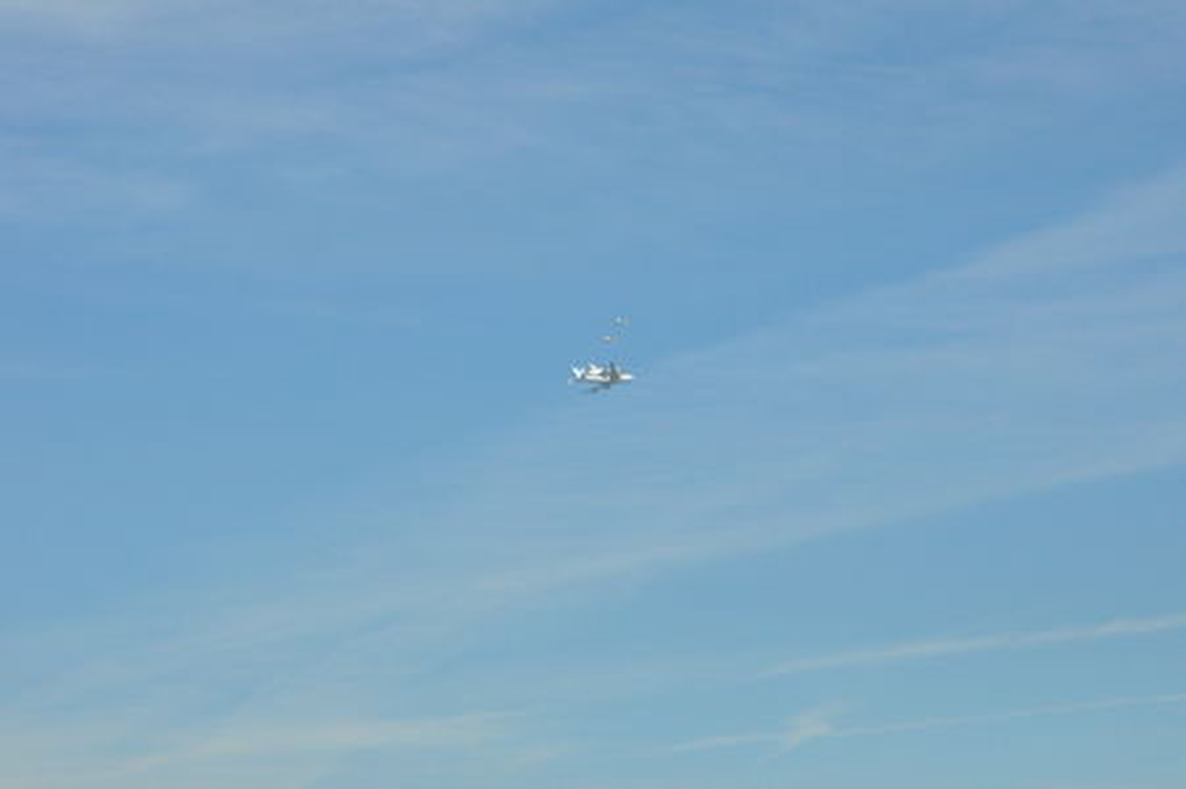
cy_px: 394
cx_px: 593
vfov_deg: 9.9
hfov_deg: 14.9
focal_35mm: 138
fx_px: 4543
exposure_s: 1/1250
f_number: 18
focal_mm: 92
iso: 1600
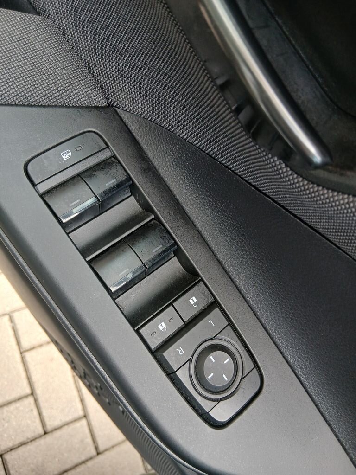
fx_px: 357
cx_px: 178
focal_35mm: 26
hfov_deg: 53.1
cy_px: 238
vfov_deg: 67.3
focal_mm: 3.98
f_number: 1.8
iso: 100
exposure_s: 1/50
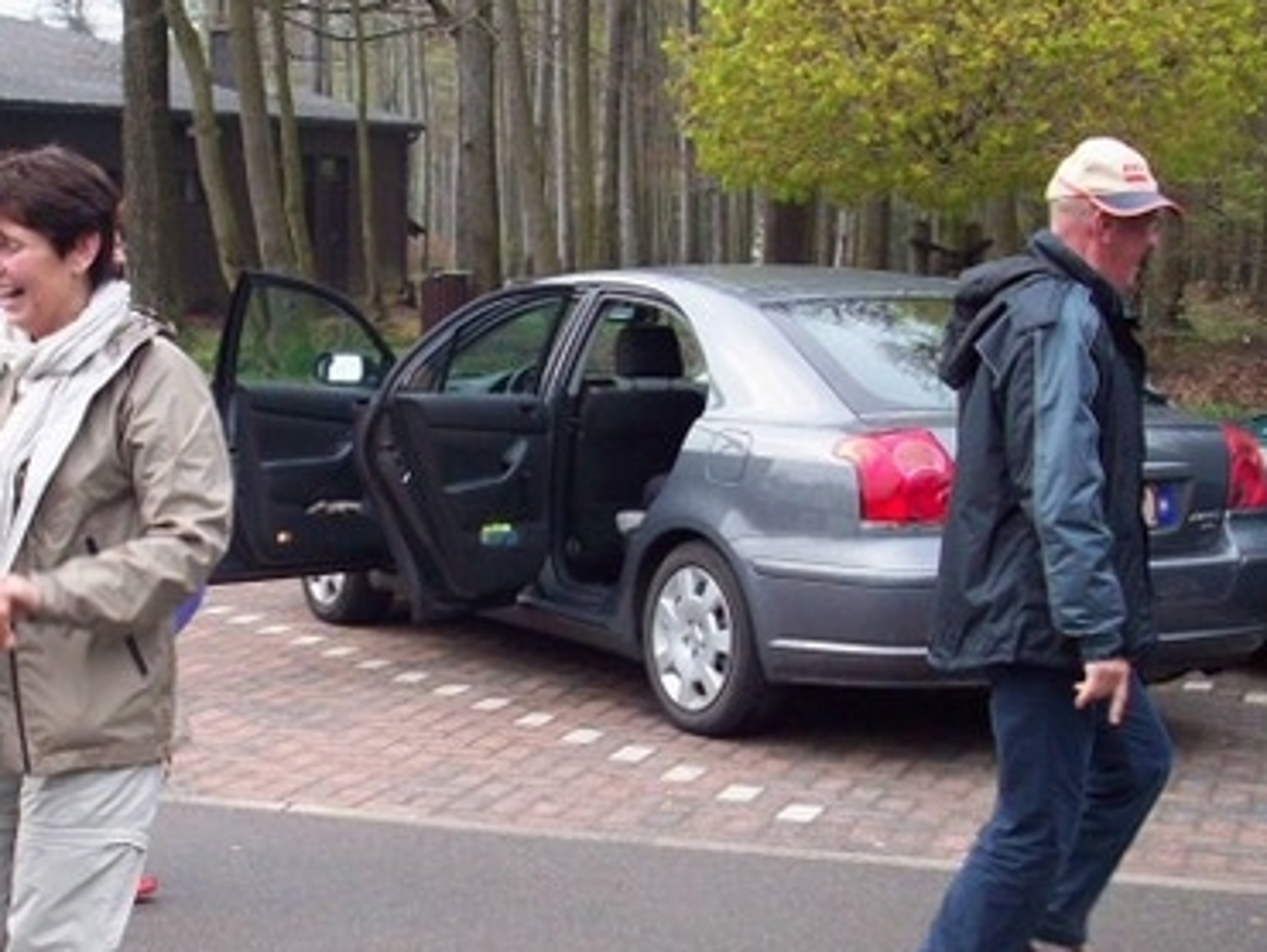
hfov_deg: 32.0
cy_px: 659
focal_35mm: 60
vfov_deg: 24.3
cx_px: 479
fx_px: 2198
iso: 80
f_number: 2.8
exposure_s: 1/170
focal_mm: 6.2
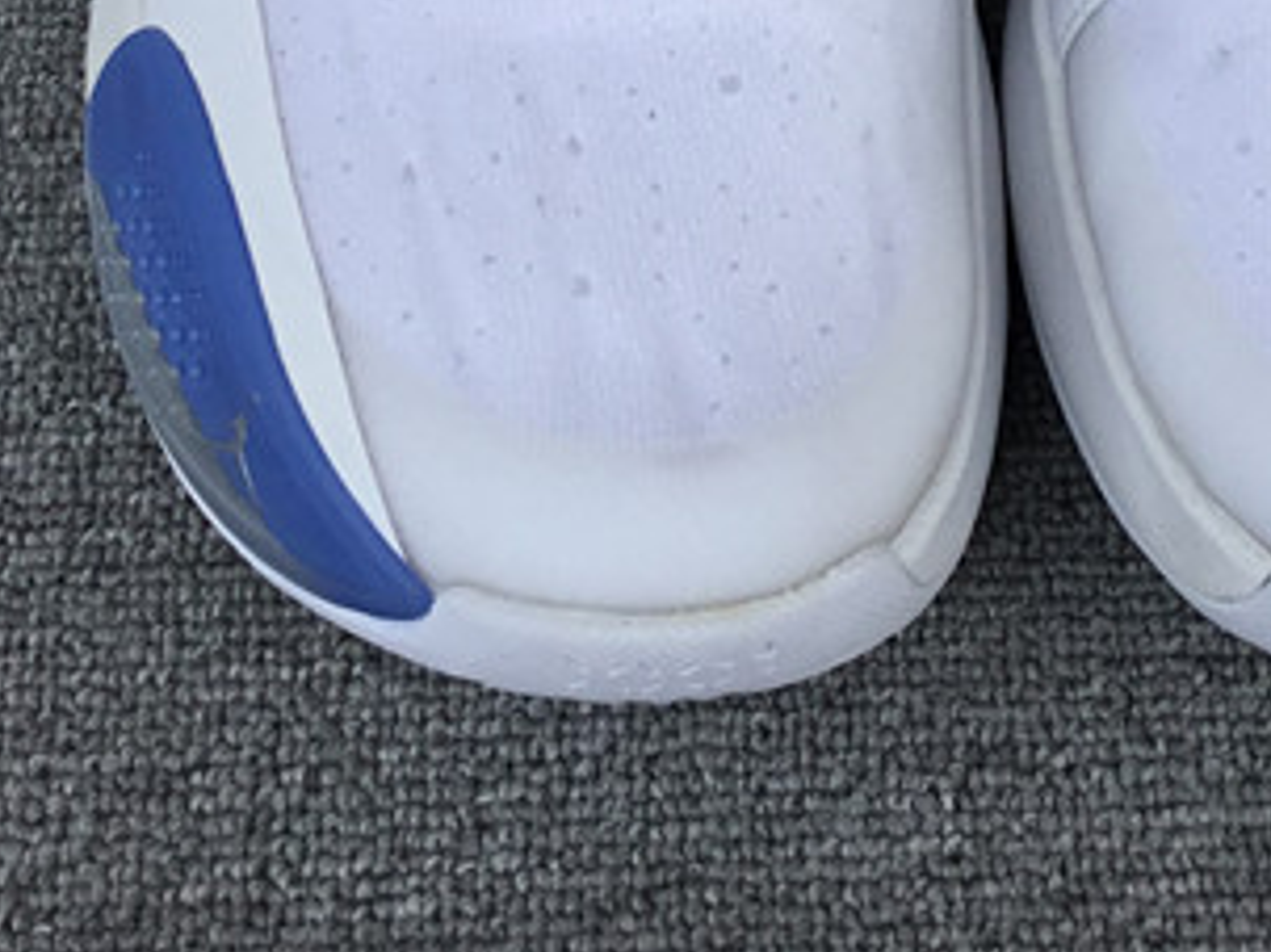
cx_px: 881
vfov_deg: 15.0
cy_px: -413
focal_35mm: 92
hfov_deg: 21.2
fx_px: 3377
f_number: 2.4
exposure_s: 1/646
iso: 25
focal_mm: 3.3
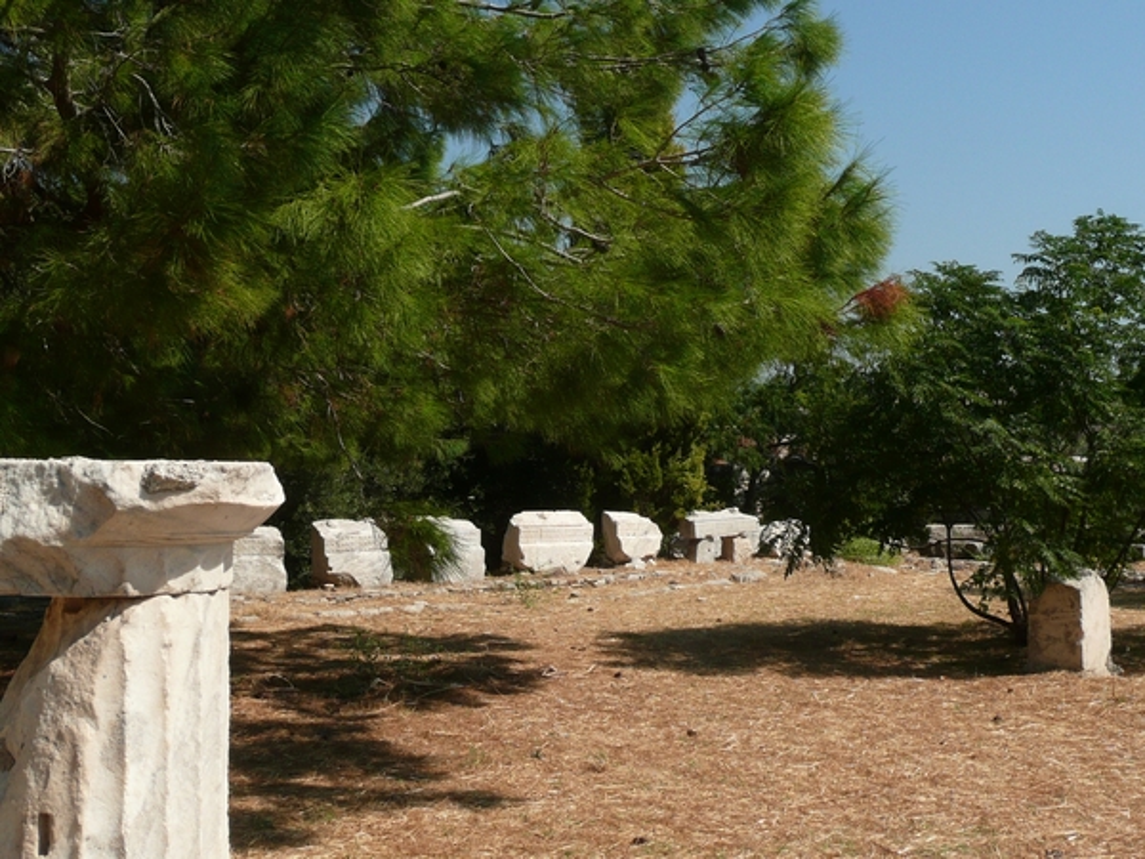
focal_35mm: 48
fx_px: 1588
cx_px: 572
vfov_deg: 30.3
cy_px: 430
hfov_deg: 39.7
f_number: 3.9
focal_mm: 6.5
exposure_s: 1/1000
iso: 100
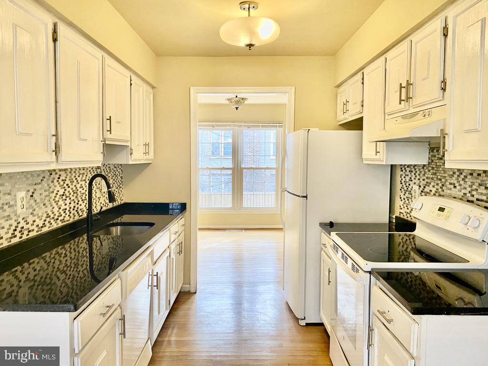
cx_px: 244
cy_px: 183
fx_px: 367
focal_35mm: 26
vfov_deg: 53.1
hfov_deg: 67.3
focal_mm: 4.25
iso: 125
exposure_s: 1/95
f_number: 1.8
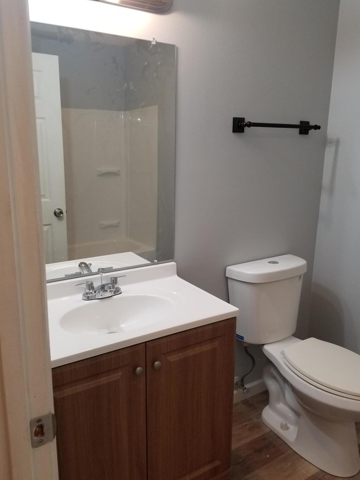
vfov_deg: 65.3
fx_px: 374
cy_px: 239
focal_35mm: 27
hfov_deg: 51.3
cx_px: 182
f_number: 1.7
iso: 160
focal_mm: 4.25
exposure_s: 1/60
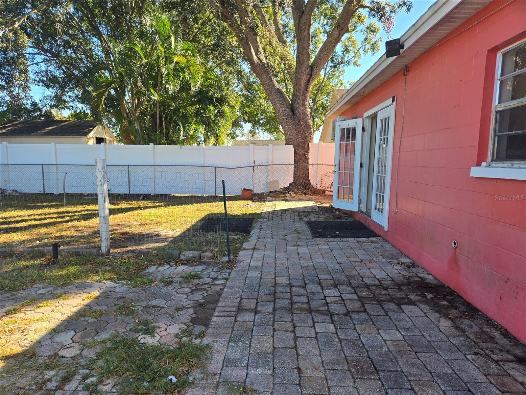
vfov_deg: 58.9
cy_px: 198
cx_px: 263
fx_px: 349
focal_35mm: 23
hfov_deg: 73.9
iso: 25
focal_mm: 5.4
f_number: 1.8
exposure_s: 1/394
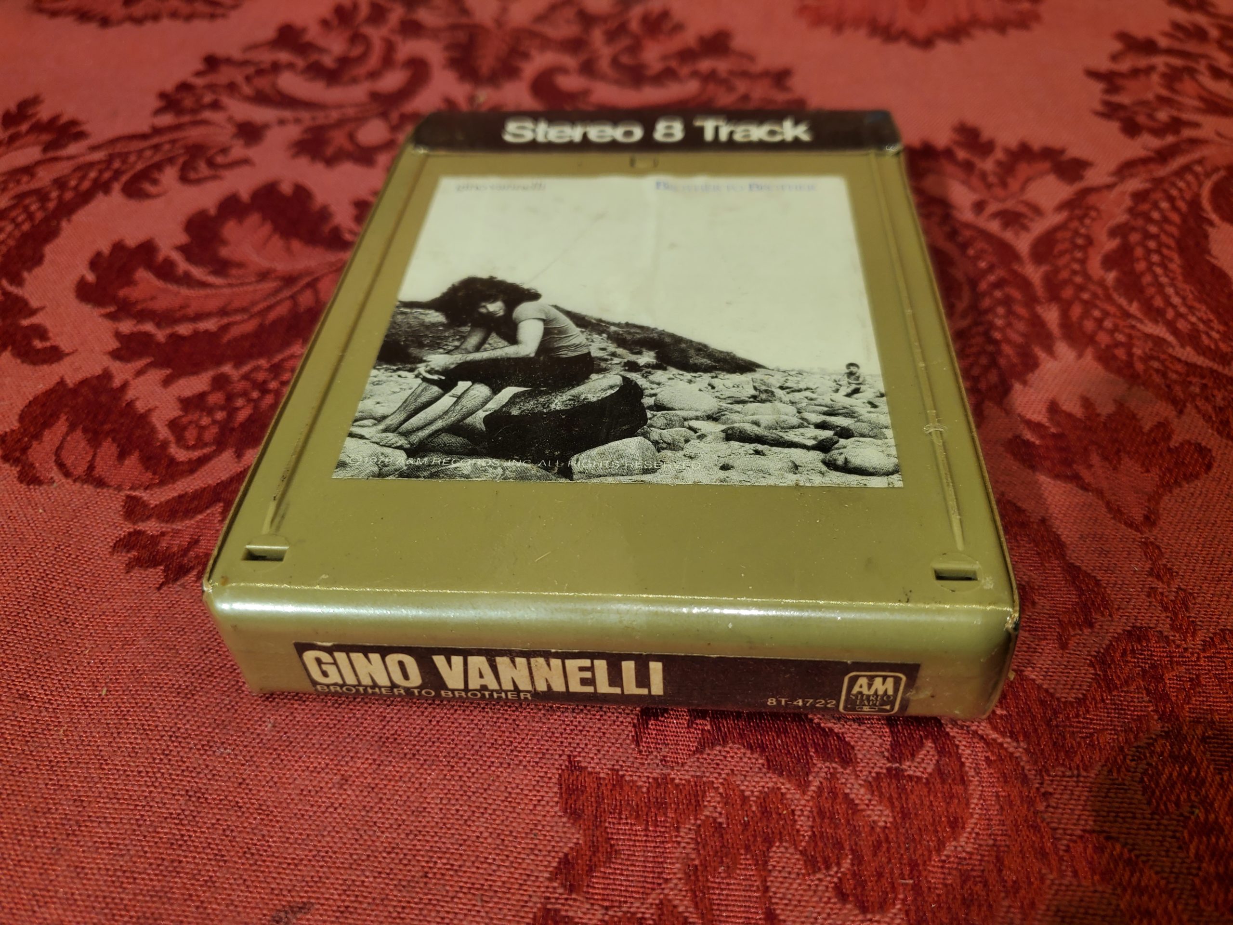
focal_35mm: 26
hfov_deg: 67.3
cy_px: 462
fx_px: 926
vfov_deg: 53.1
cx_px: 616
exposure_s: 1/151
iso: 50
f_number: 1.5
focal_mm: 4.3
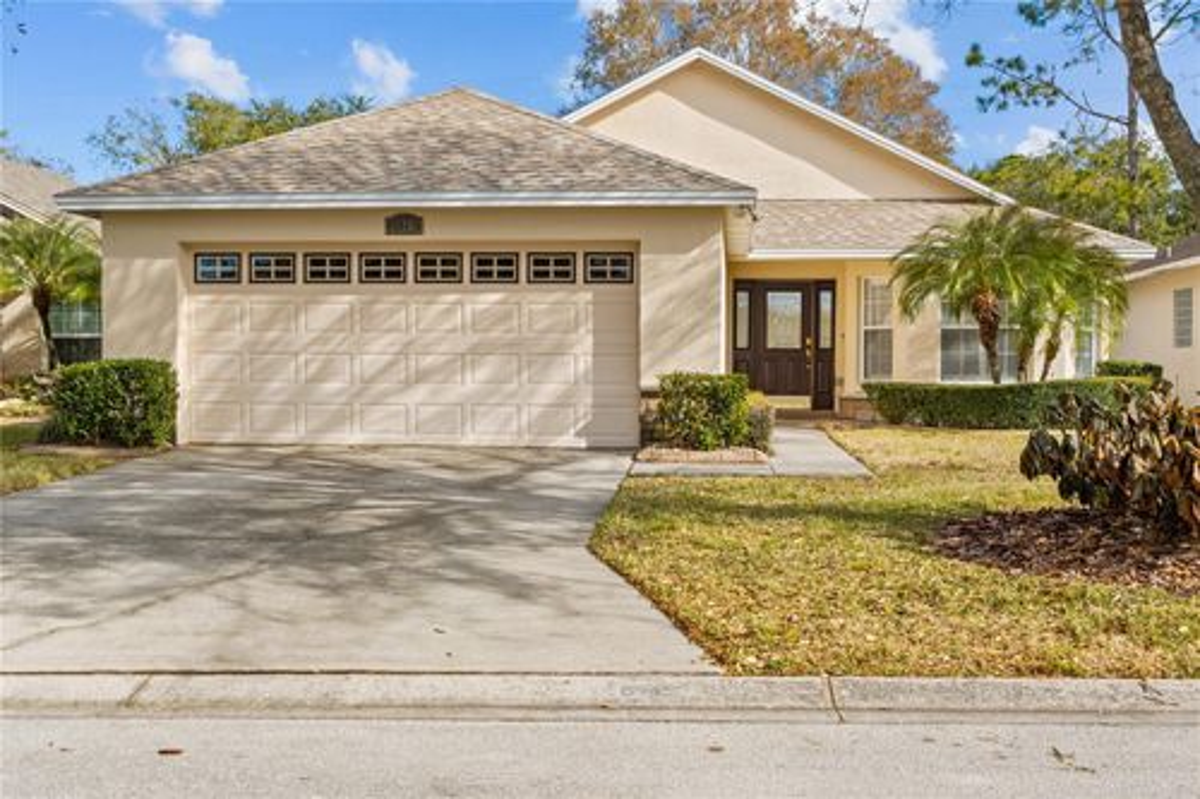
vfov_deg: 31.9
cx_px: 600
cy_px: 400
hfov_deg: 46.4
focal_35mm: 42
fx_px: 1399
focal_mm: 28
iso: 100
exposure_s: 1/50
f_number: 5.6
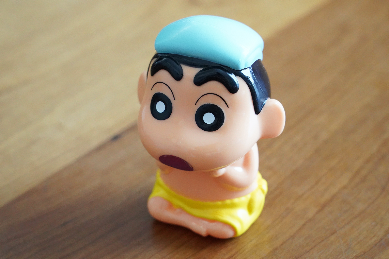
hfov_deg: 19.5
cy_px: 130
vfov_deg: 13.0
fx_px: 1134
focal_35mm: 105
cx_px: 194
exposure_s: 1/100
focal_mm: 105
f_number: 8
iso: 12800
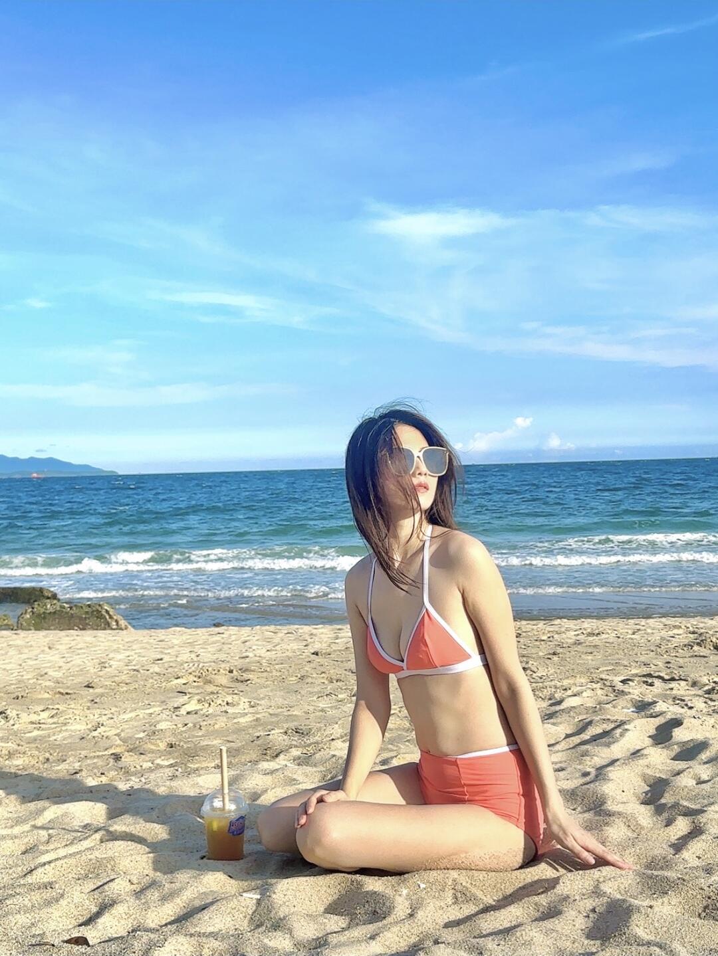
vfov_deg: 42.9
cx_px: 359
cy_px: 478
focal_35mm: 44
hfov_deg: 32.9
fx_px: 1216
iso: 80
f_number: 1.78
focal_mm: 6.86
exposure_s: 1/4545
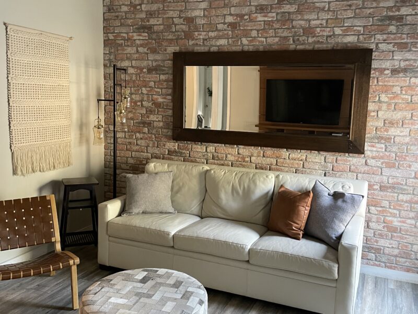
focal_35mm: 26
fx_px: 314
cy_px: 157
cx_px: 209
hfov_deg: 67.3
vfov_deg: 53.1
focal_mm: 4.2
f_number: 1.6
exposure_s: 1/60
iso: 400
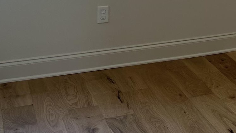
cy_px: -122
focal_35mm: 107
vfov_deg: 10.5
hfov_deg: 17.6
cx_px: 373
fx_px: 669
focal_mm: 6.86
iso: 64
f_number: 1.78
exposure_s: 1/146
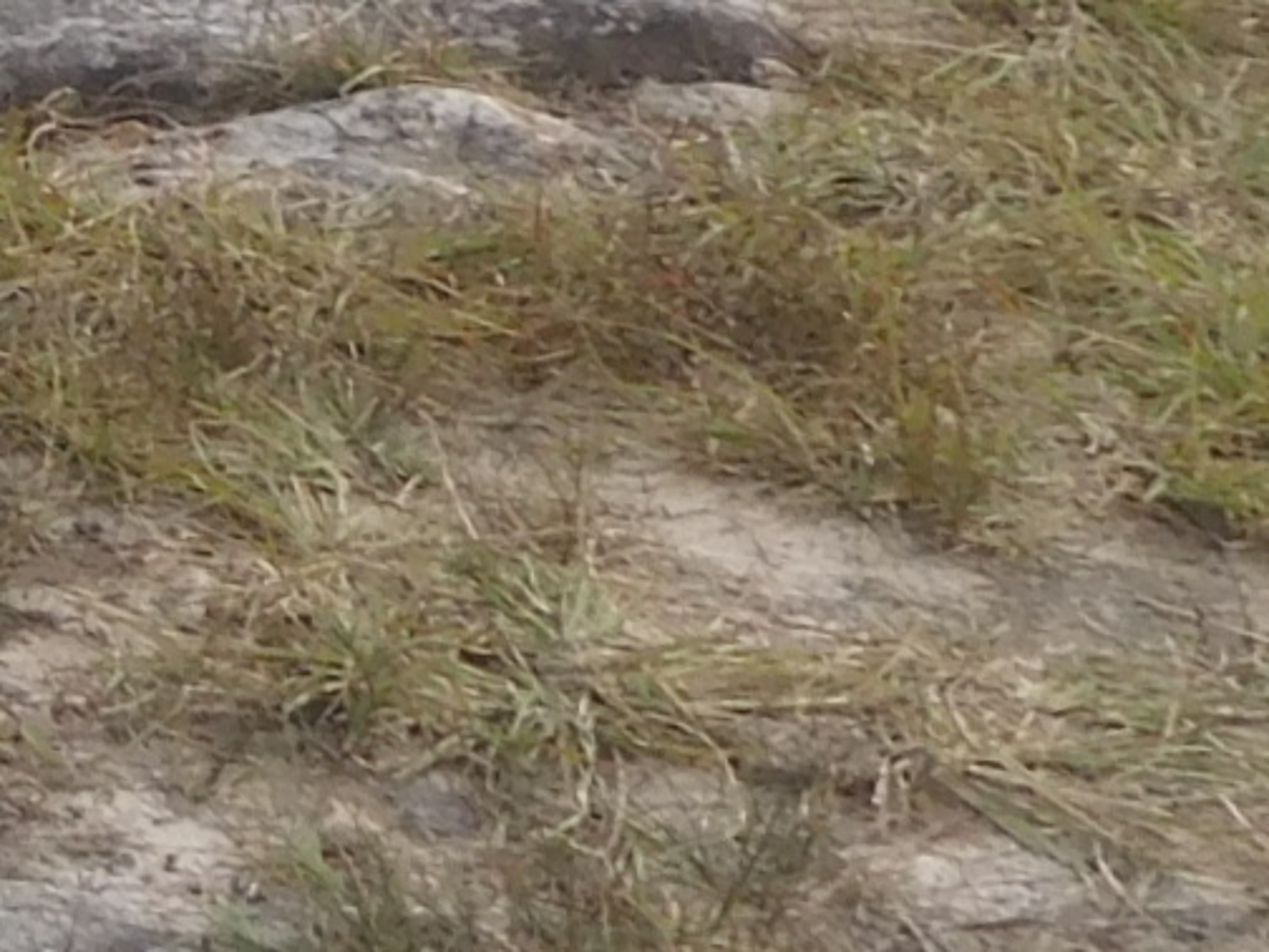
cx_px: -2296
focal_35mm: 162
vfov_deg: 8.4
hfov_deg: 9.8
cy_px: -1277
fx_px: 5939
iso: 125
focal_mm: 4.5
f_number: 3.4
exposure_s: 1/800
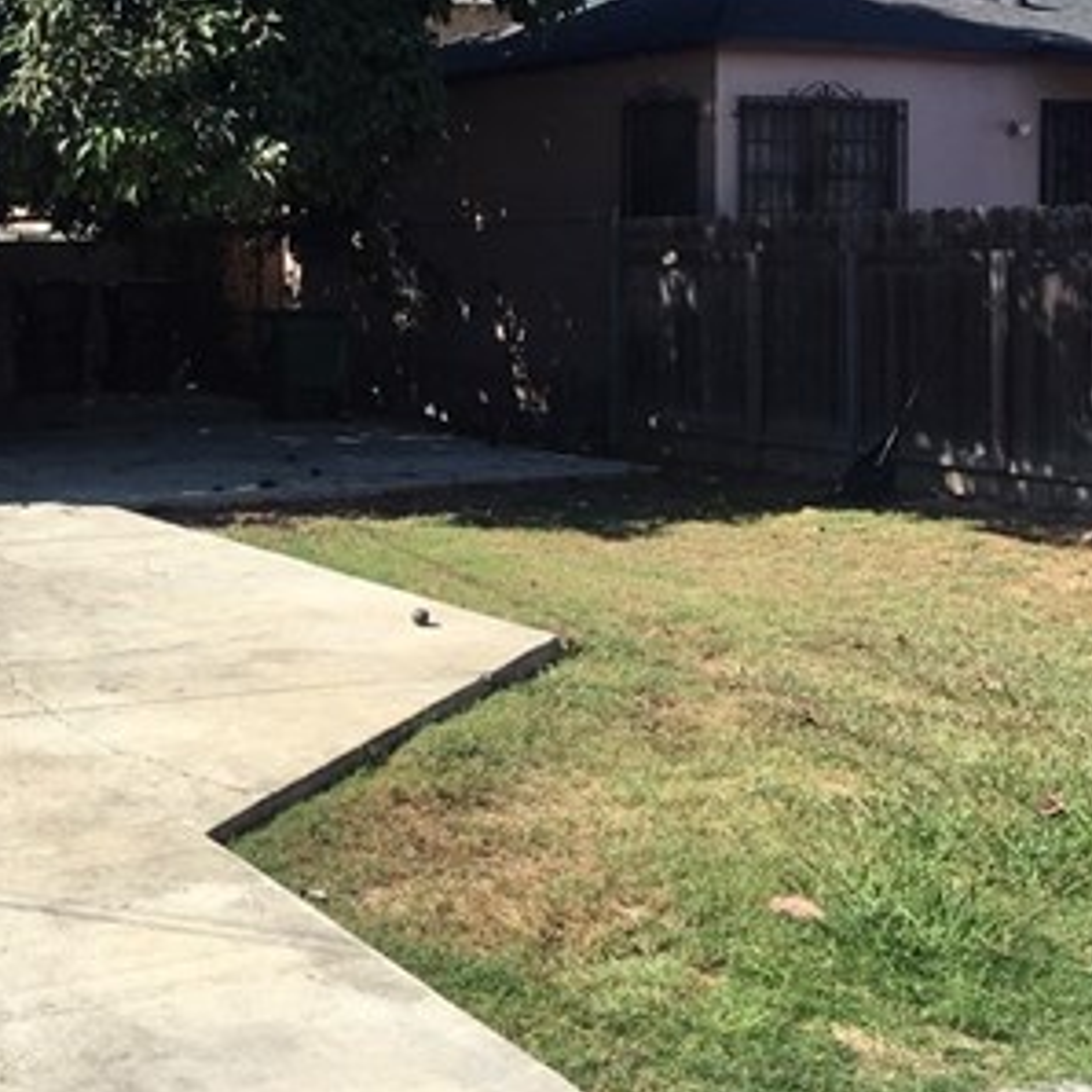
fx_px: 1963
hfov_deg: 29.7
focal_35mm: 55
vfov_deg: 30.8
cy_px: 344
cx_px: 95
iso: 25
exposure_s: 1/1166
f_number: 2.2
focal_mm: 4.15
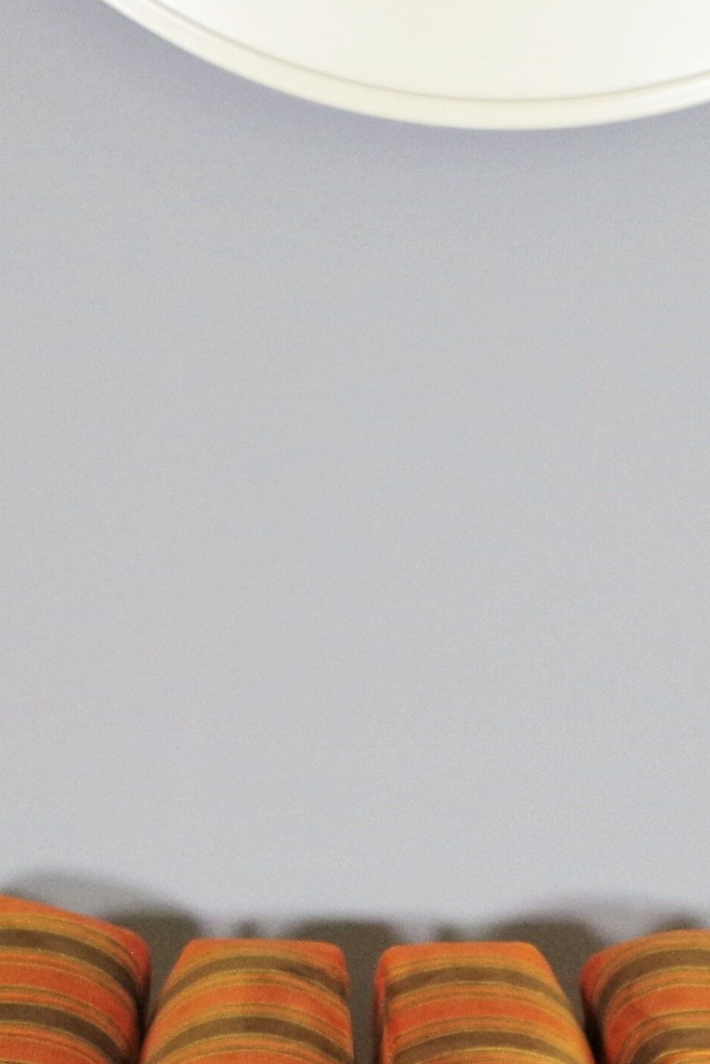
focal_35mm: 131
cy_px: 1388
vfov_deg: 14.9
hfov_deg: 10.5
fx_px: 3874
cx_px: 369
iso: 800
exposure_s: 1/60
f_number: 4
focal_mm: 21.25
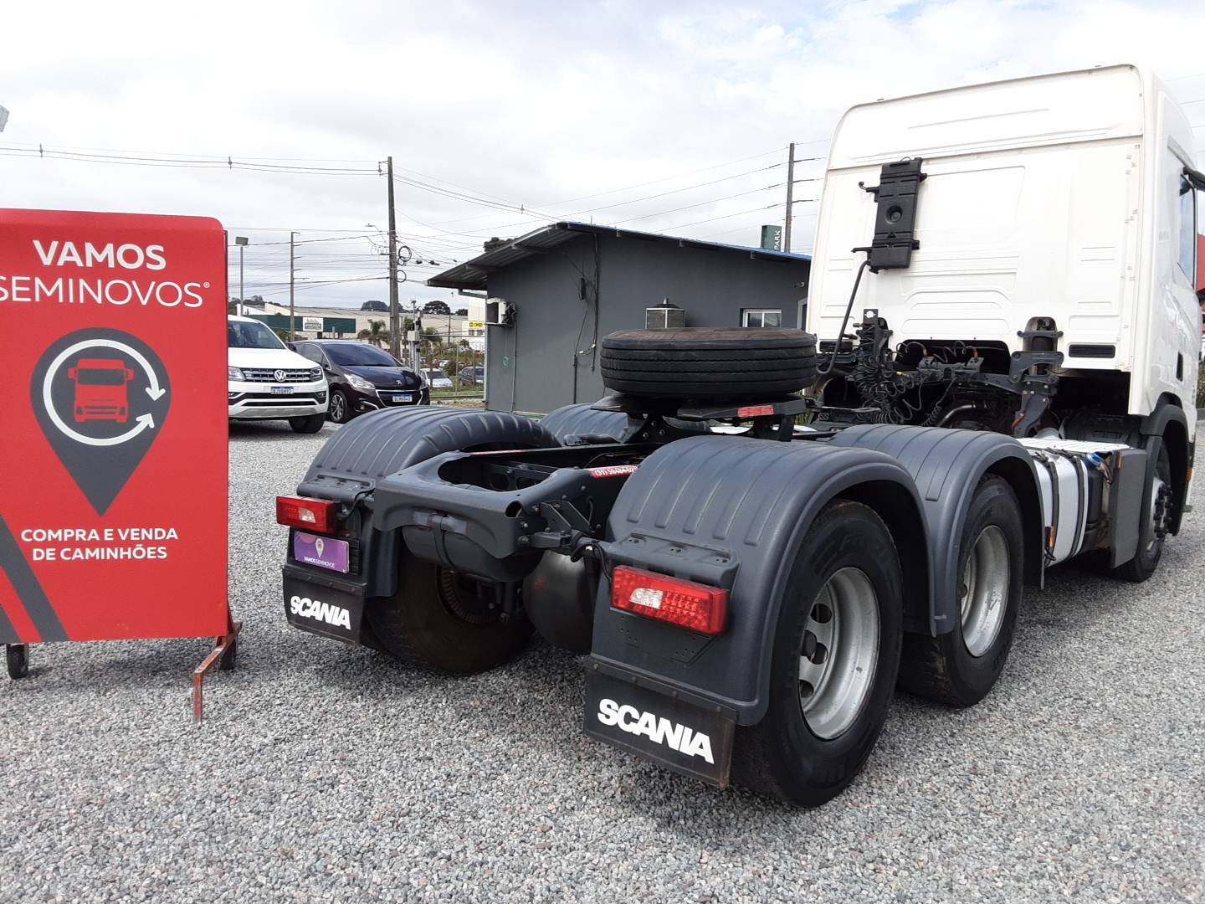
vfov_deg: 49.7
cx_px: 602
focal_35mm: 28
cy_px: 452
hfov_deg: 63.4
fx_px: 975
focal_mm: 2.9
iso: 40
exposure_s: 1/1337
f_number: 1.9
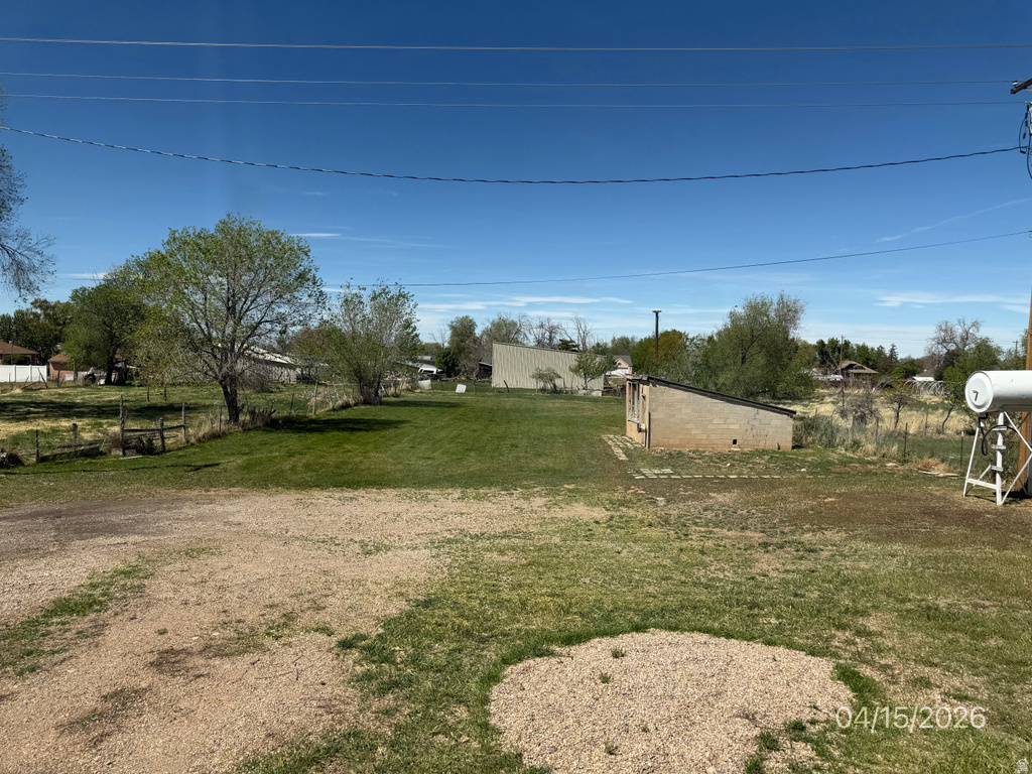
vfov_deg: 56.8
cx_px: 516
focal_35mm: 24
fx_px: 716
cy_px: 387
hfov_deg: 71.6
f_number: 1.78
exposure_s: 1/5319
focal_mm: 6.76
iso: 80
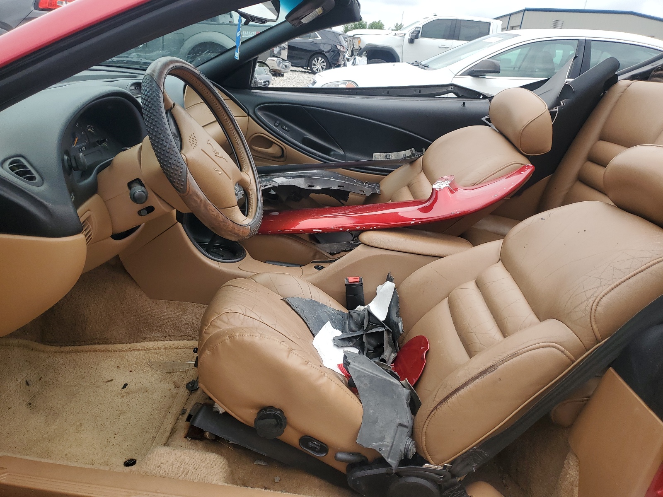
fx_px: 498
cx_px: 332
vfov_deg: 53.1
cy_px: 248
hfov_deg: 67.3
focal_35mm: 26
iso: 50
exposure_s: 1/1250
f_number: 1.5
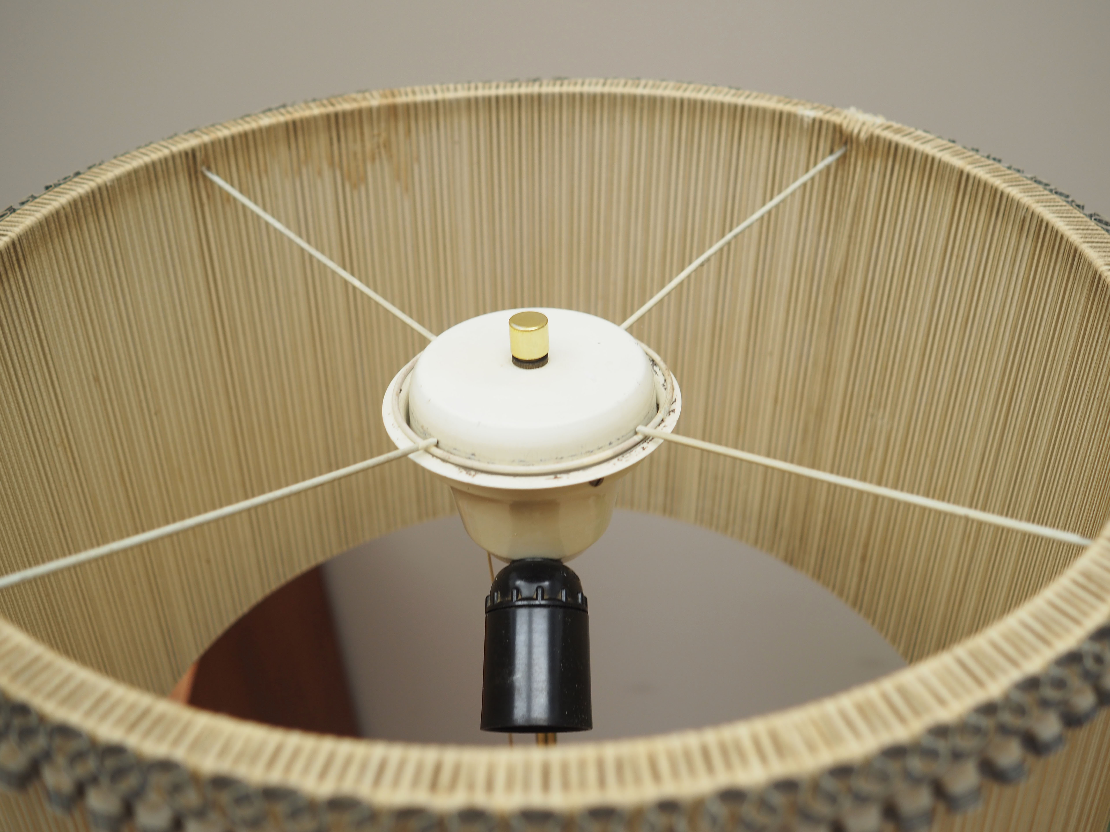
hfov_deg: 54.0
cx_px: 555
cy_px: 416
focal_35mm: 34
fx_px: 1090
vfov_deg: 41.8
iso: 200
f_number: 2.5
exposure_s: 1/40
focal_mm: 17
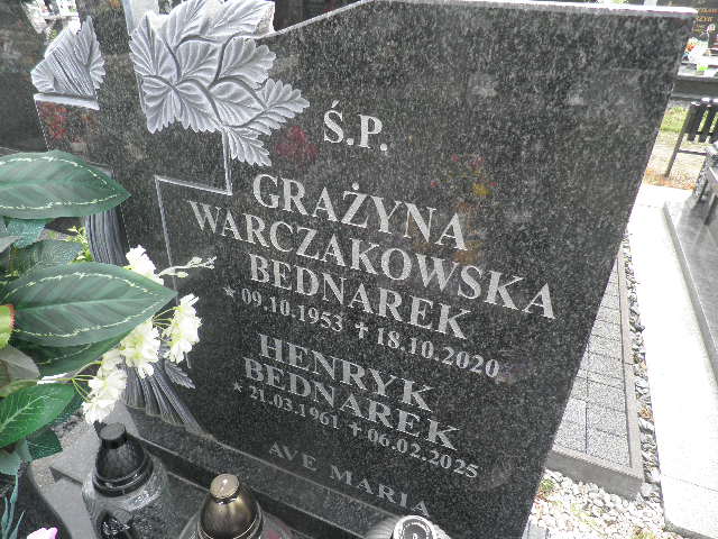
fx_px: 498
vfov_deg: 56.8
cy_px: 270
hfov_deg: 71.6
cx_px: 359
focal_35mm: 24
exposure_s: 1/200
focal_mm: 4.3
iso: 64
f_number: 3.3
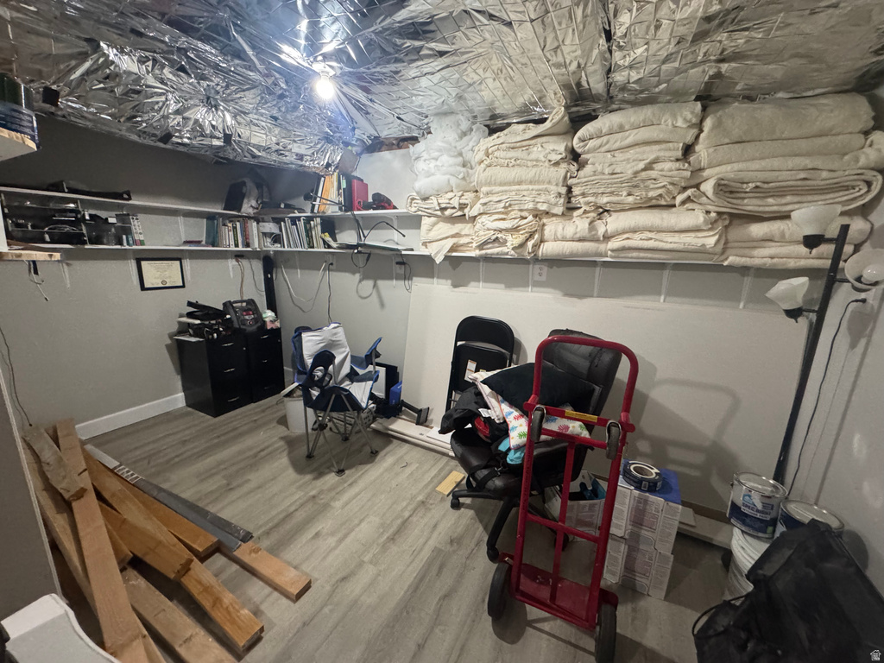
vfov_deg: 85.7
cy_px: 332
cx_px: 442
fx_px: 358
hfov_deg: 102.1
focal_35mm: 14
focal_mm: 2.22
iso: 1000
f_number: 2.2
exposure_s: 1/60
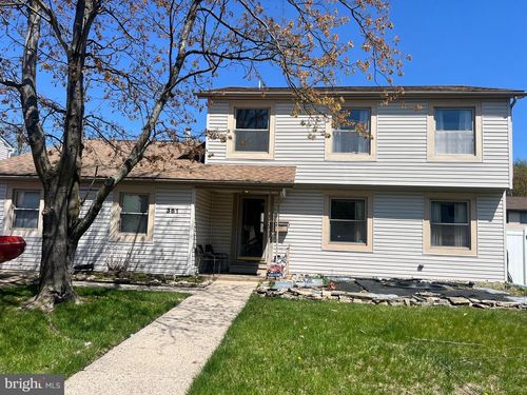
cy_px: 198
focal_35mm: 26
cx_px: 264
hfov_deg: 67.3
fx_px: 396
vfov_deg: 53.1
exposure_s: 1/5319
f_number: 1.5
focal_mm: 5.7
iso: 50
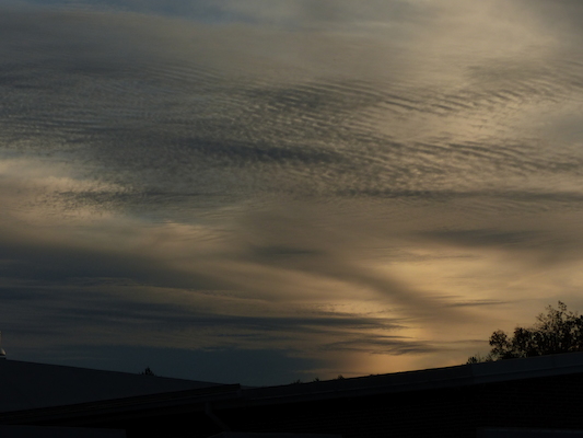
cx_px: 292
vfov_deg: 9.2
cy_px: 219
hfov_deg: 12.2
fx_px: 2729
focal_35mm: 162
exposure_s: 1/800
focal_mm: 29.2
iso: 100
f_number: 4
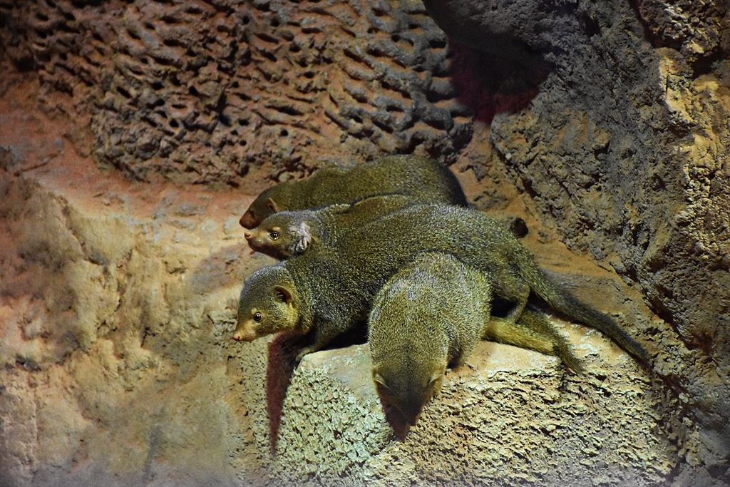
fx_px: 2434
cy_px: 244
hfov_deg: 17.1
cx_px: 365
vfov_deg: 11.4
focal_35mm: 120
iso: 7200
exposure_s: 1/125
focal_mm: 80
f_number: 5.3
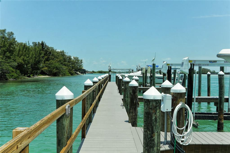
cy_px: 76
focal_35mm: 33
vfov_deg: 39.9
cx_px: 115
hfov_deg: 57.3
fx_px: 211
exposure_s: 1/250
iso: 200
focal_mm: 22
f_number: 13
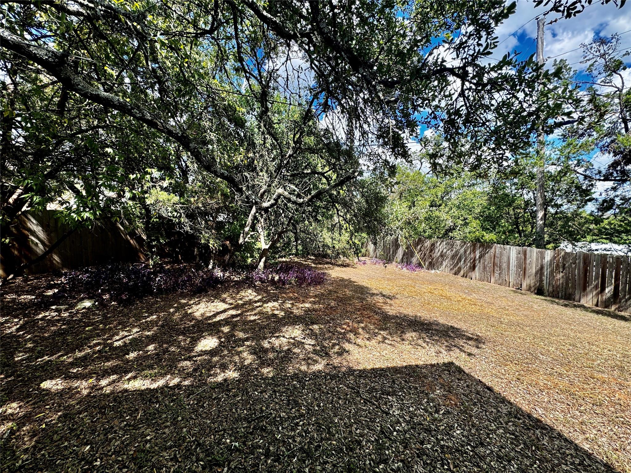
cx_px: 316
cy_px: 236
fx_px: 255
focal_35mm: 14
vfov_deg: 85.7
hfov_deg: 102.1
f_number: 2.2
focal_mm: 2.22
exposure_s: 1/470
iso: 40
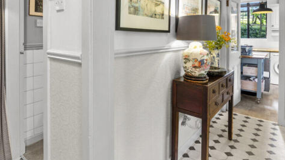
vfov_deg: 46.8
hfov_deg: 78.2
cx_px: 120
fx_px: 174
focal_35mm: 23
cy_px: 32
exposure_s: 1/1.25
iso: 250
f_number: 9
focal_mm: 16
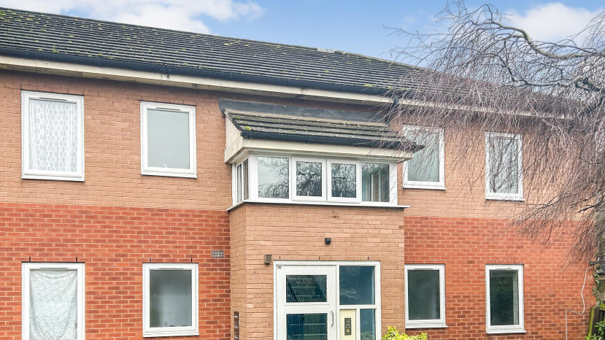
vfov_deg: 32.8
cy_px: 268
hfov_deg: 56.6
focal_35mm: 35
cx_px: 278
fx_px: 561
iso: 40
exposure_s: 1/170
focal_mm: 5.7
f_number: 1.5
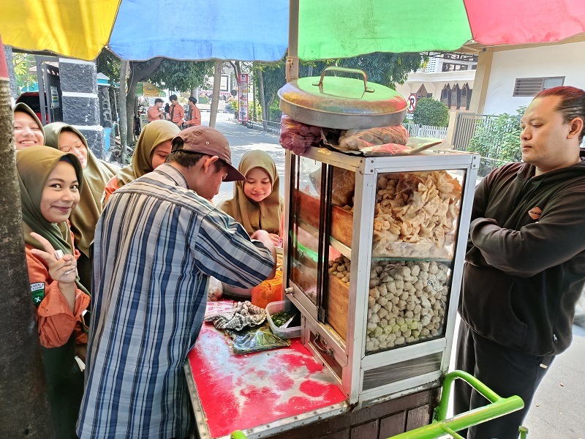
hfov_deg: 71.6
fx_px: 406
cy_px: 220
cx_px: 292
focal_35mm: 24
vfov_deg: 56.8
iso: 306
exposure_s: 1/100
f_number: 1.7
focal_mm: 5.24
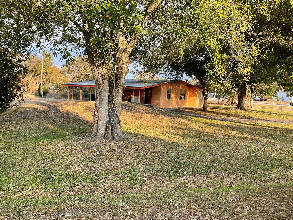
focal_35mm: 29
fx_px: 245
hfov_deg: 61.7
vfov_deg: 48.2
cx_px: 146
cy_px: 110
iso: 16
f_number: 1.8
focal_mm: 3
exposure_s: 1/255
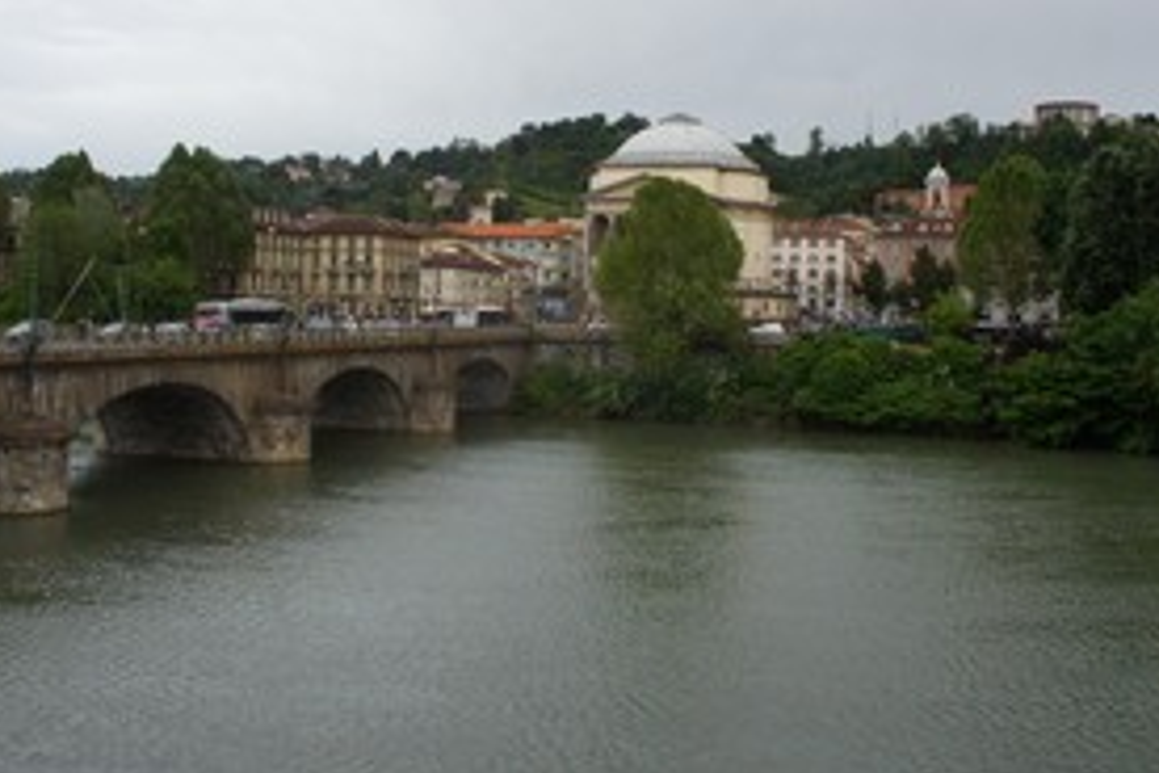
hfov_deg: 43.6
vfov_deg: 29.7
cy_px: 256
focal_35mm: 45
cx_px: 600
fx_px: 1449
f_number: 10
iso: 1000
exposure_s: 1/250
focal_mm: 18
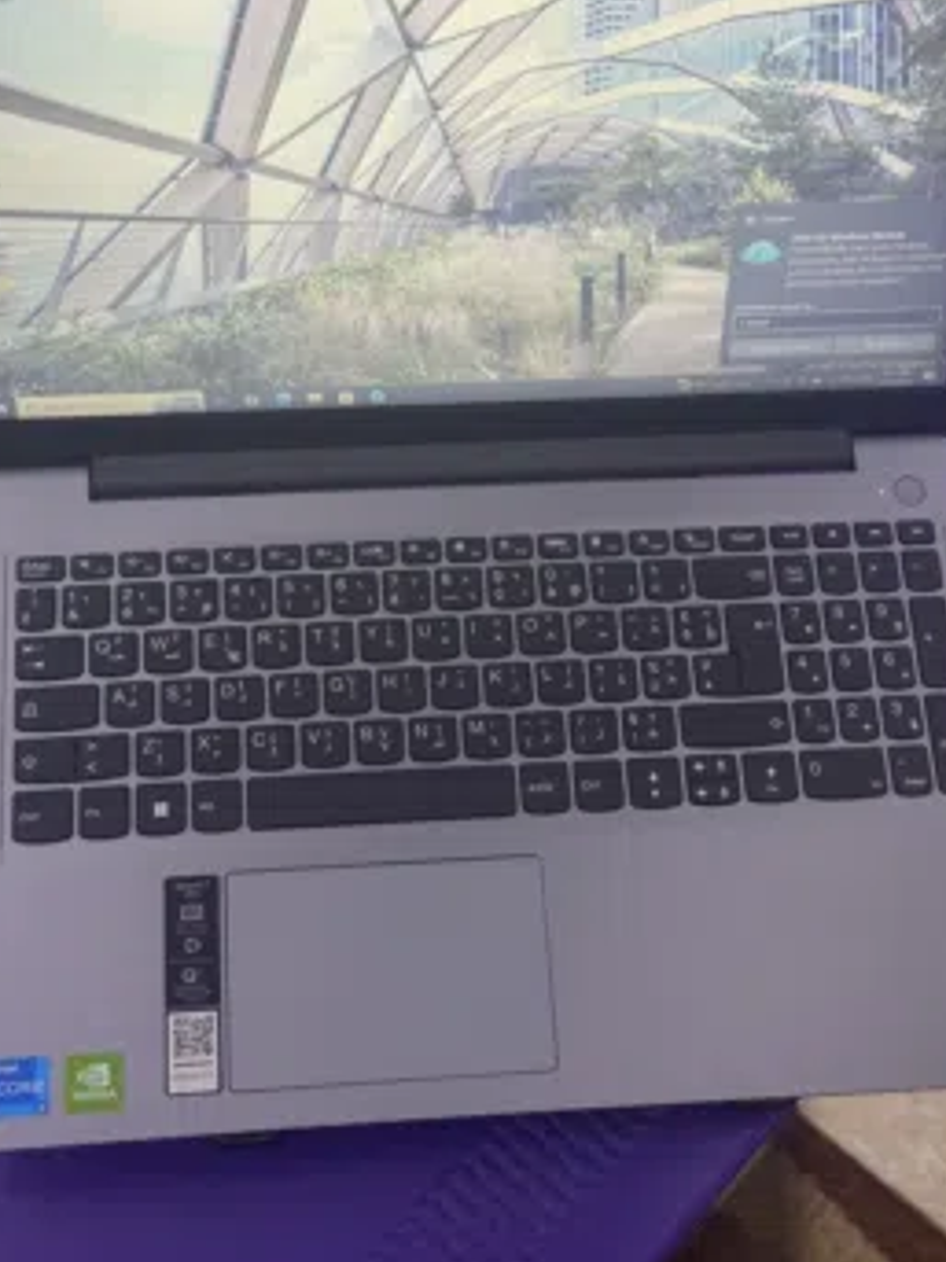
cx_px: 493
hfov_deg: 26.1
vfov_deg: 34.3
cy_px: 556
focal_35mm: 56
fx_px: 2042
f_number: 1.78
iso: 200
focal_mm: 6.86
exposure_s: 1/50
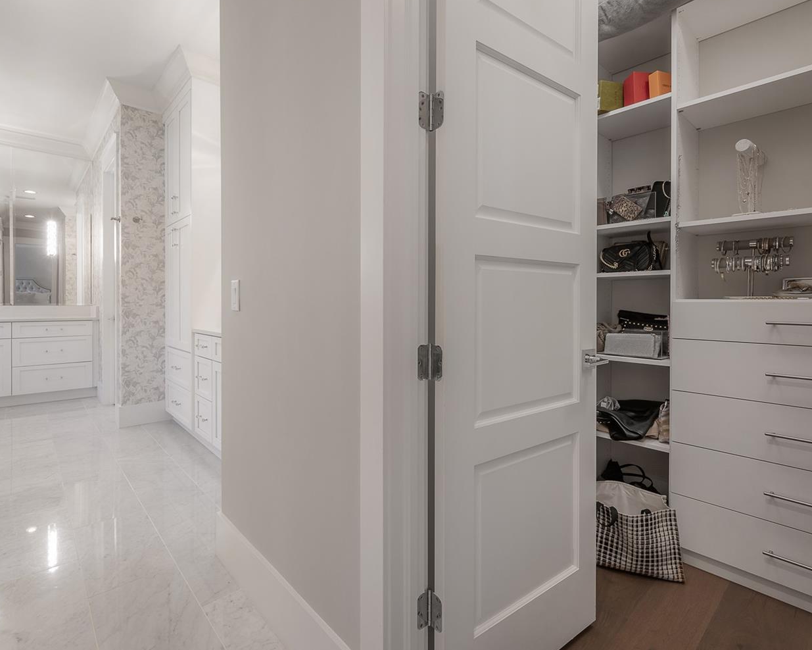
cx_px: 383
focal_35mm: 17
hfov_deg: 89.6
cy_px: 309
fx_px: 409
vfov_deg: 76.9
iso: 320
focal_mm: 14
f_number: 9
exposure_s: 1/20
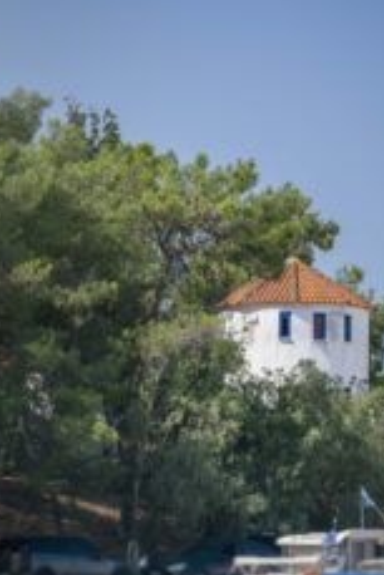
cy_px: 321
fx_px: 2298
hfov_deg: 9.5
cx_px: 255
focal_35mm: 144
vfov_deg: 14.3
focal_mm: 55
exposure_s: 1/1250
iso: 100
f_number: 6.3
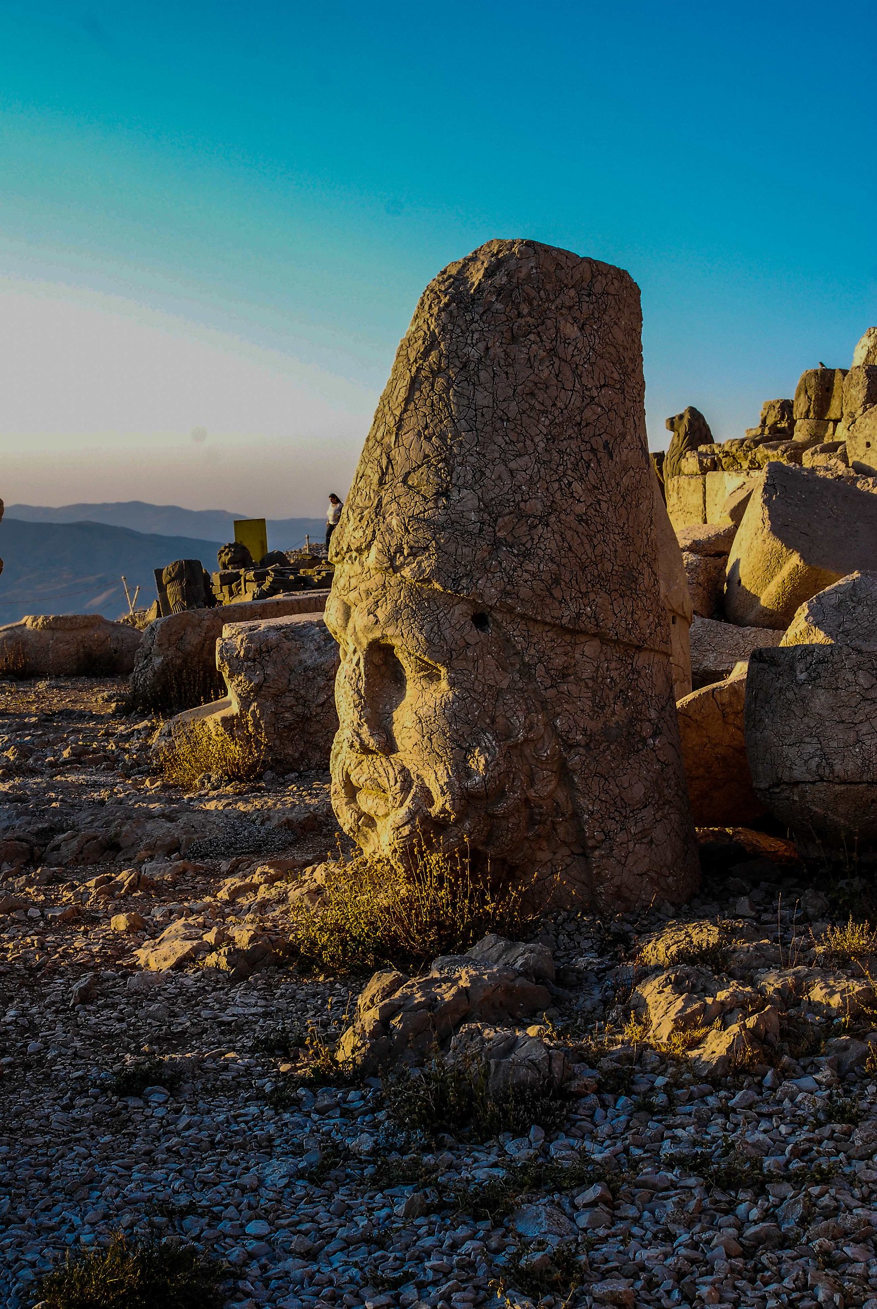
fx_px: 1913
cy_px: 654
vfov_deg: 37.8
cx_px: 438
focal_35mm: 52
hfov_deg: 25.8
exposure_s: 1/100
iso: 400
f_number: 10
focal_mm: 35
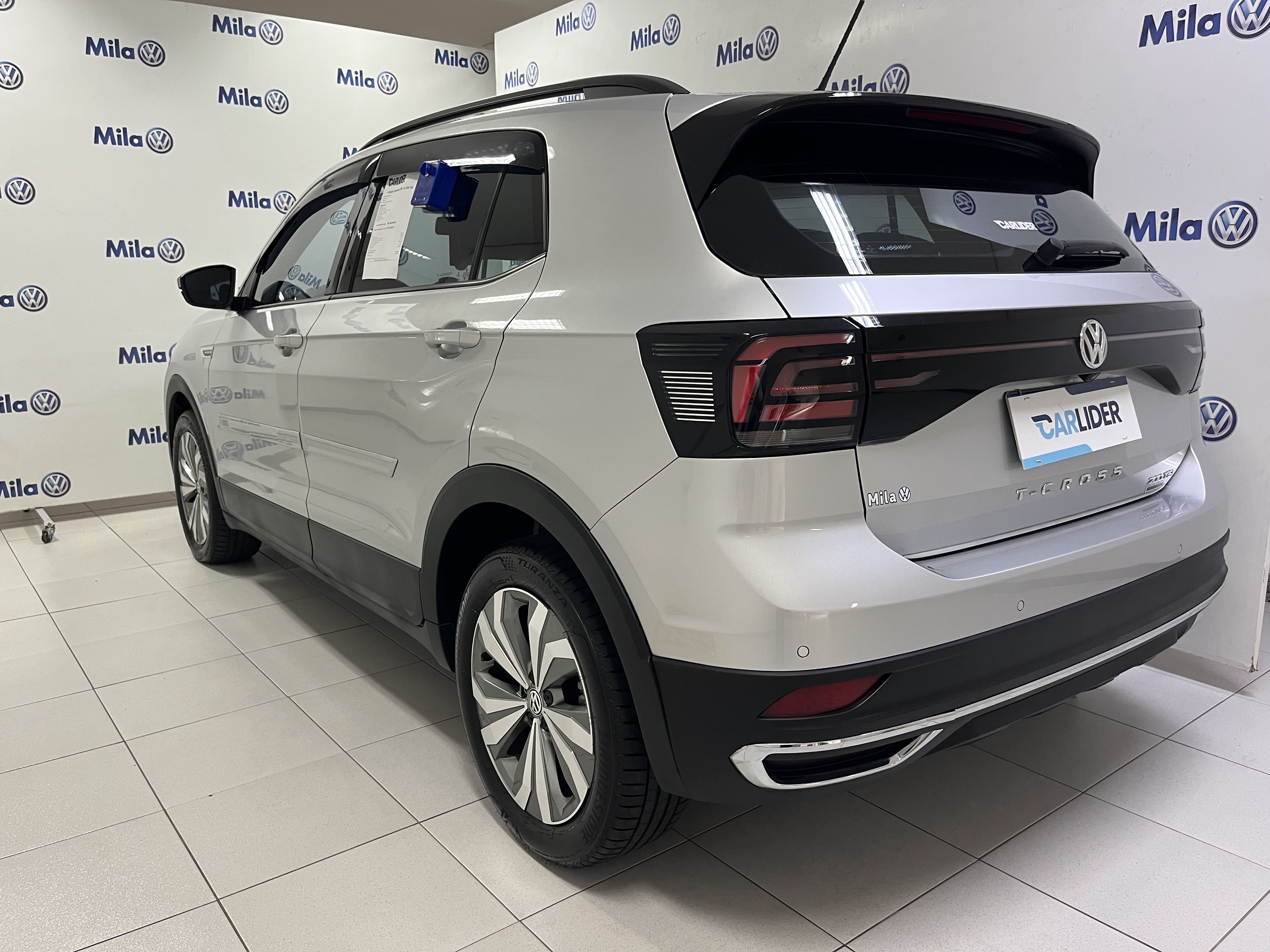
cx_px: 635
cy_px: 476
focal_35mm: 26
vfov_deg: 53.1
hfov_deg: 67.3
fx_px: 954
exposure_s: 1/60
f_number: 1.6
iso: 125
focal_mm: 5.1
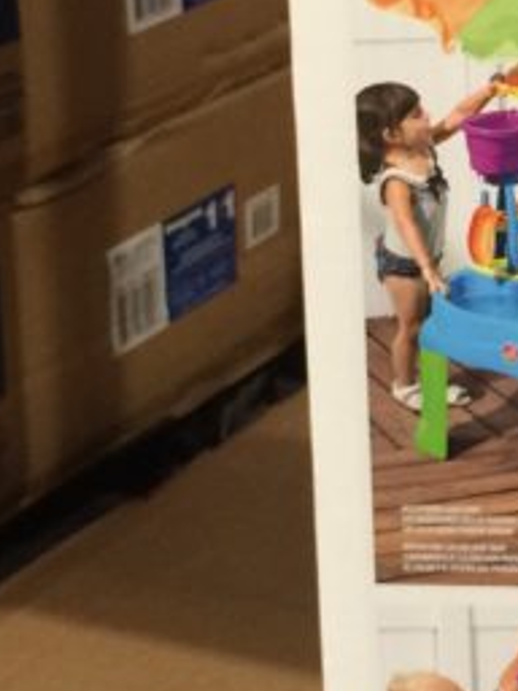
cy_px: 119
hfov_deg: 12.3
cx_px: 710
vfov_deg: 16.8
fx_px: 2314
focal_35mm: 116
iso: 125
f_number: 2.2
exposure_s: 1/30
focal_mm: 4.15
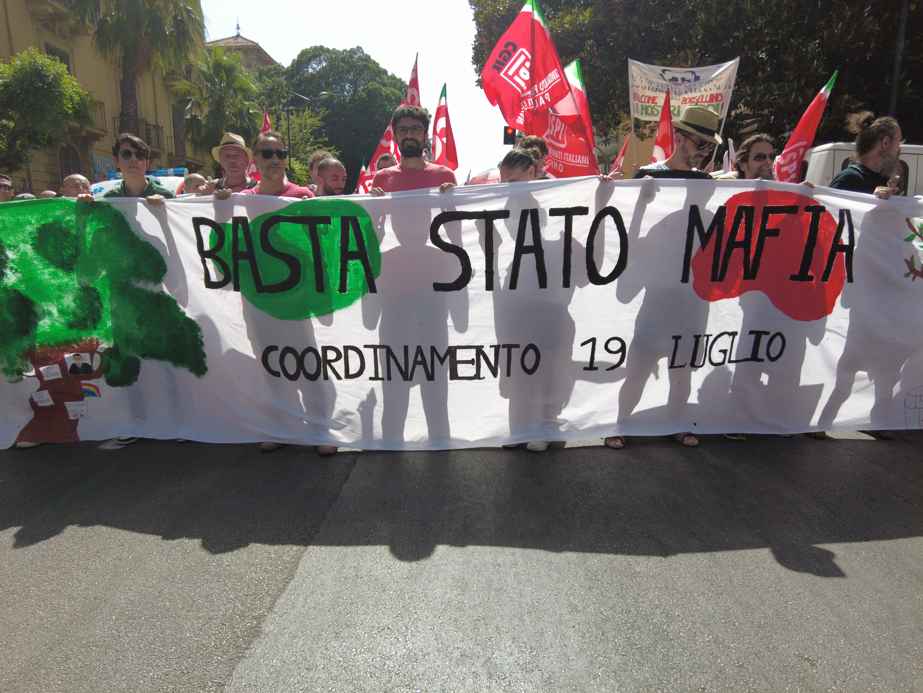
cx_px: 462
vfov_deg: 66.0
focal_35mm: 20
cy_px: 346
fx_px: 533
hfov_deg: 81.7
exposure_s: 1/1000
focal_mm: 4.4
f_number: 1.8
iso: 100
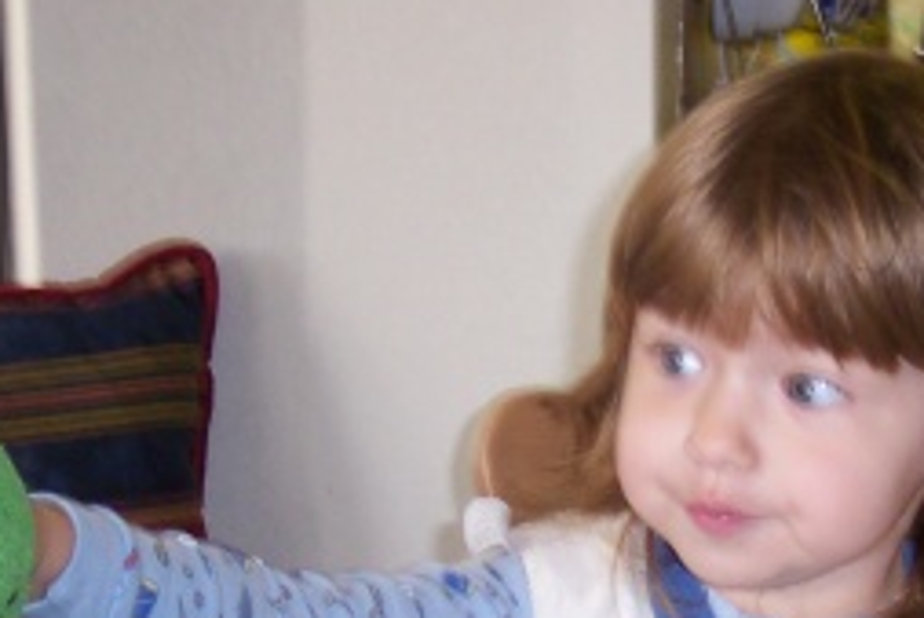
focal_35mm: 100
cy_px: 605
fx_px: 2568
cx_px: 741
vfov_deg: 13.5
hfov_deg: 20.2
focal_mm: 8
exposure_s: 1/30
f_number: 2.8
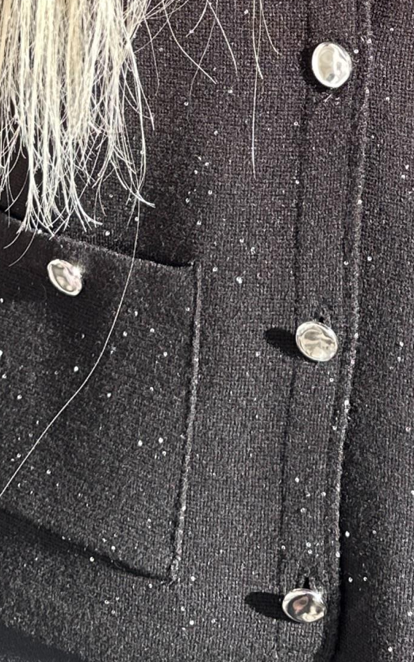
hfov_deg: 13.9
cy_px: -259
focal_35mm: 93
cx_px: 372
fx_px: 1680
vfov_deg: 20.0
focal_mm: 6.86
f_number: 1.78
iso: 80
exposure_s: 1/469
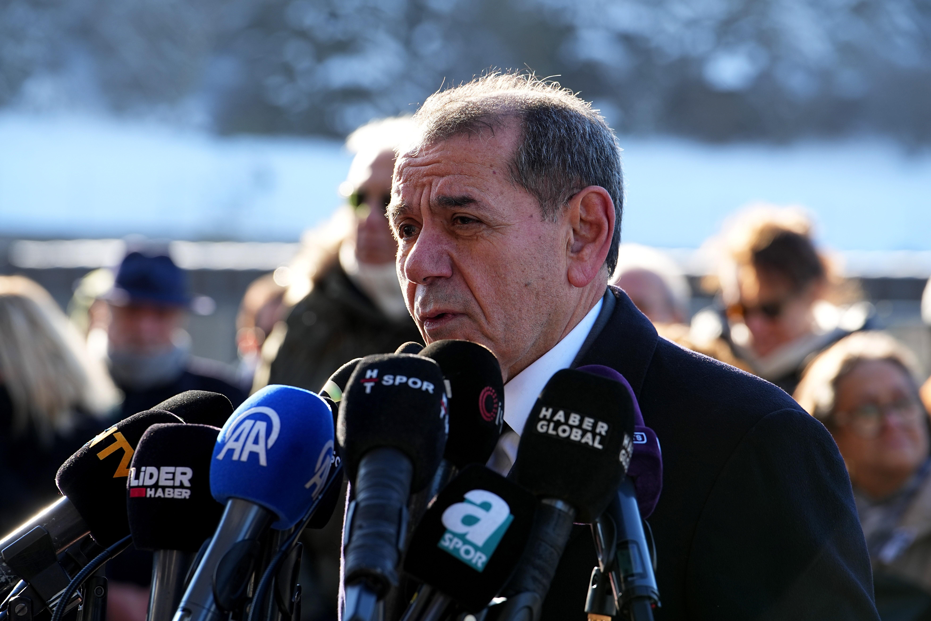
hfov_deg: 13.7
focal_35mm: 150
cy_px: 310
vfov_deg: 9.1
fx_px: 3879
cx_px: 466
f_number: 6.3
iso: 250
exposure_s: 1/250
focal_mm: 150
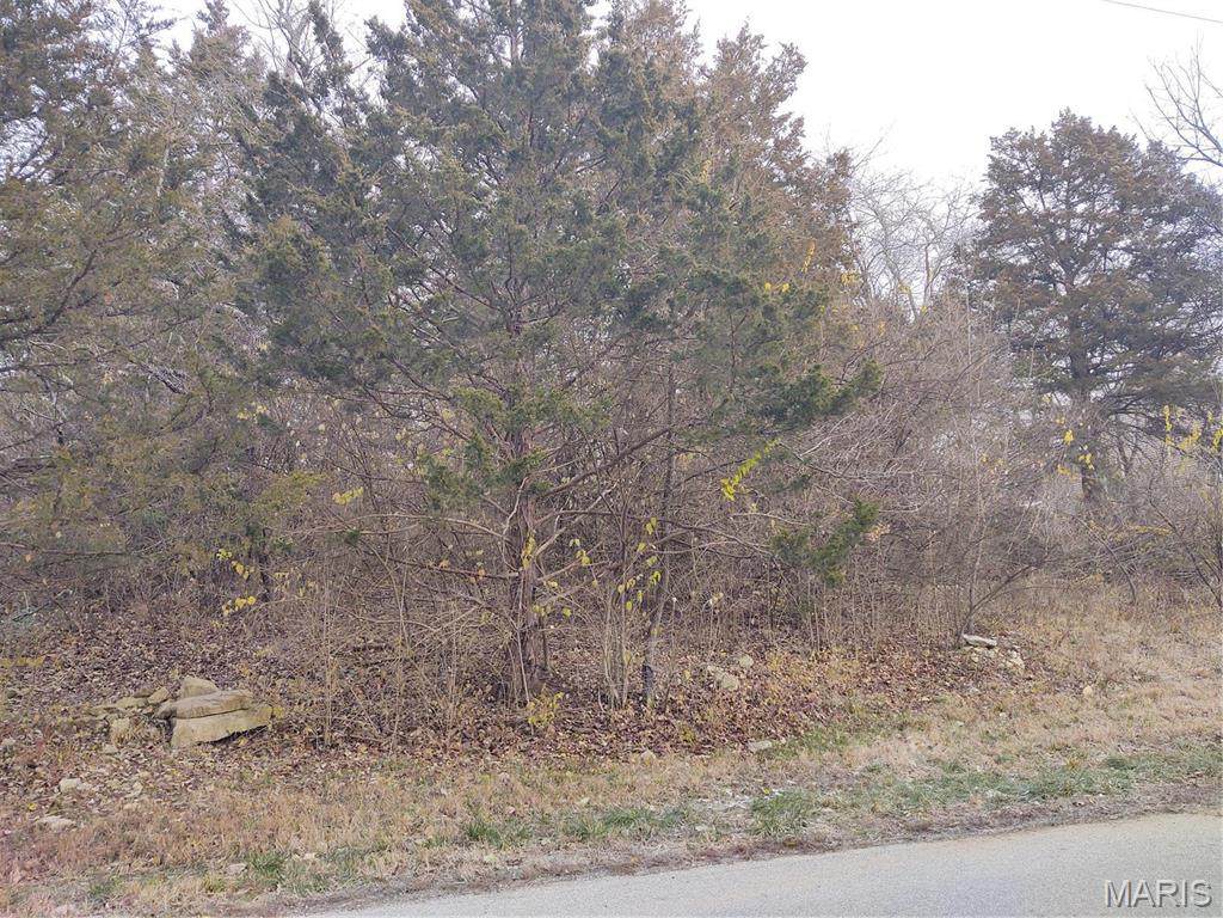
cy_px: 459
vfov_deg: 51.4
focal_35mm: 27
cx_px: 612
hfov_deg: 65.3
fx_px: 954
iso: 100
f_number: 1.7
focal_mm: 4.75
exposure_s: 1/634
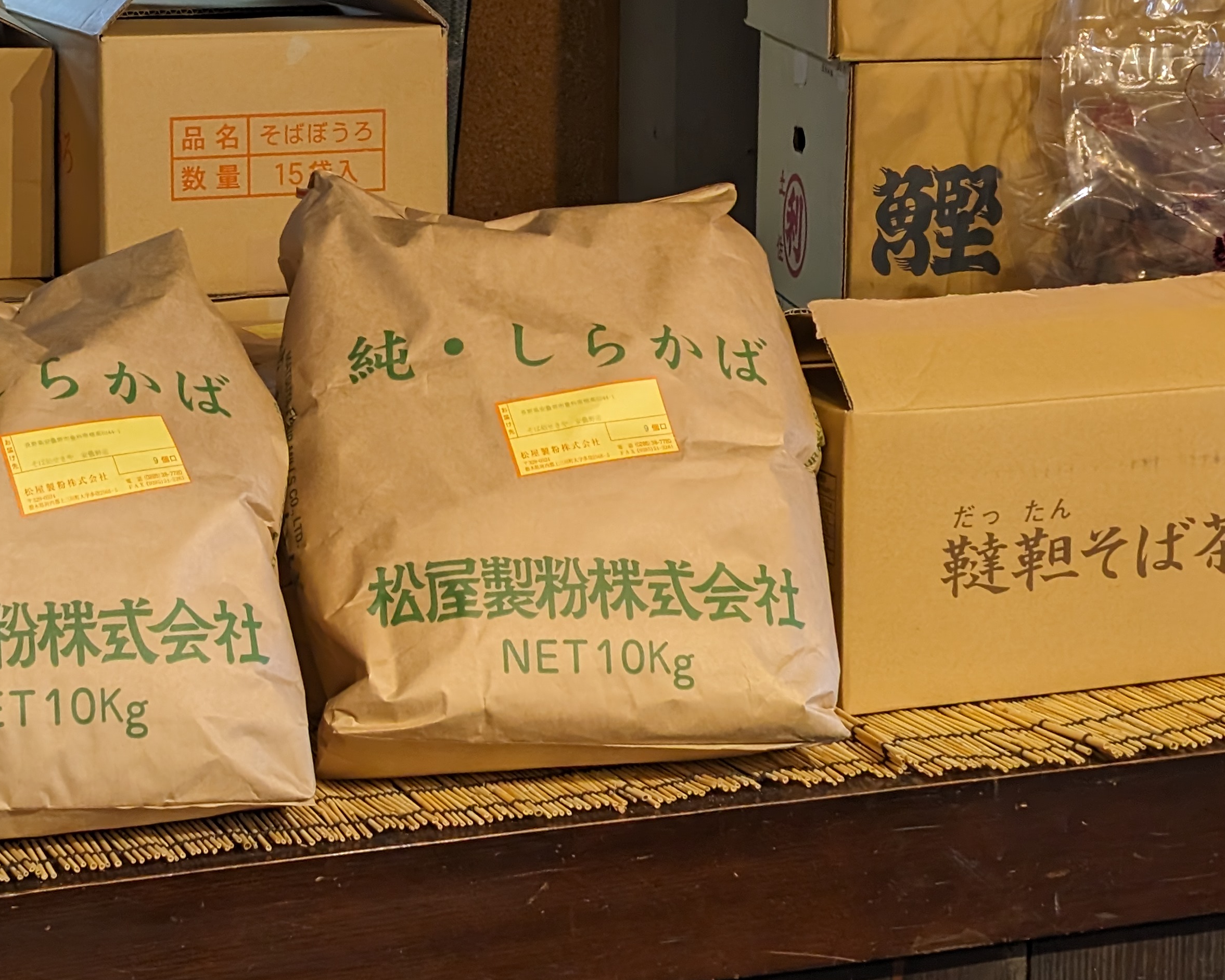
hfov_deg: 22.7
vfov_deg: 18.5
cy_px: 333
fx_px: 3010
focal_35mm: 83
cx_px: 266
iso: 181
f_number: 1.68
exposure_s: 1/68.9
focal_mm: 6.9
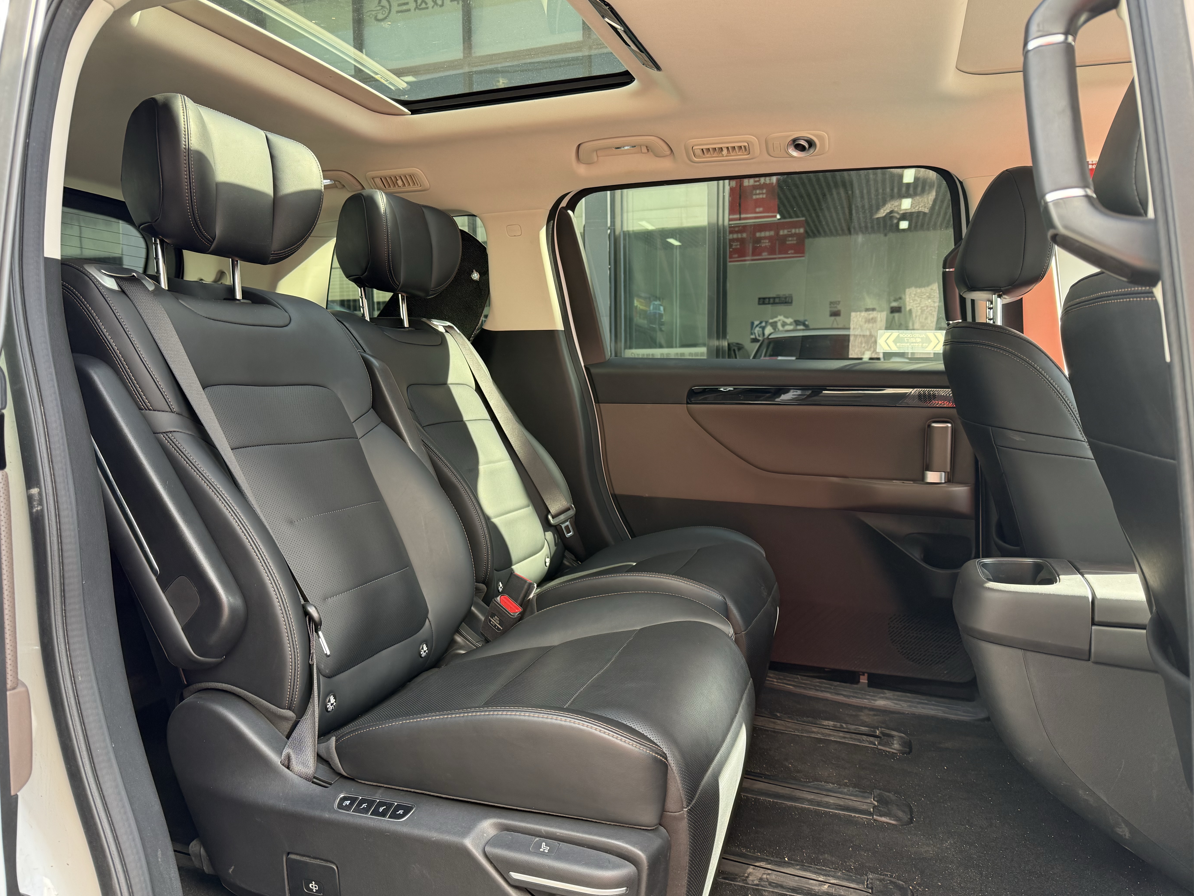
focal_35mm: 25
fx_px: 862
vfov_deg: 54.9
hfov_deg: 69.4
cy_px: 453
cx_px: 578
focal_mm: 6.76
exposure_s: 1/121
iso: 100
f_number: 1.78
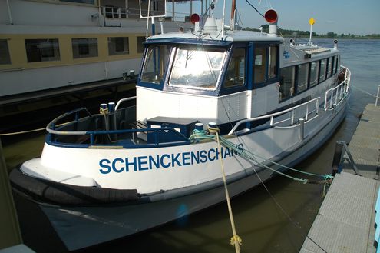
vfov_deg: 16.5
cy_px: 126
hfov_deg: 24.6
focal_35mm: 82
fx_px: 870
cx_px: 190
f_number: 11
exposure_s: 1/640
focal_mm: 55
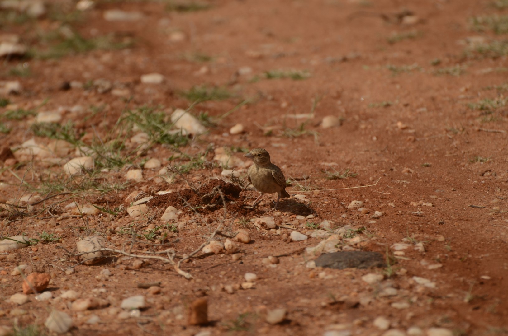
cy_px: 168
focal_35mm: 450
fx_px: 6336
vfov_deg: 3.0
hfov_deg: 4.6
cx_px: 254
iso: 200
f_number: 5.6
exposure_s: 1/2500
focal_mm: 300
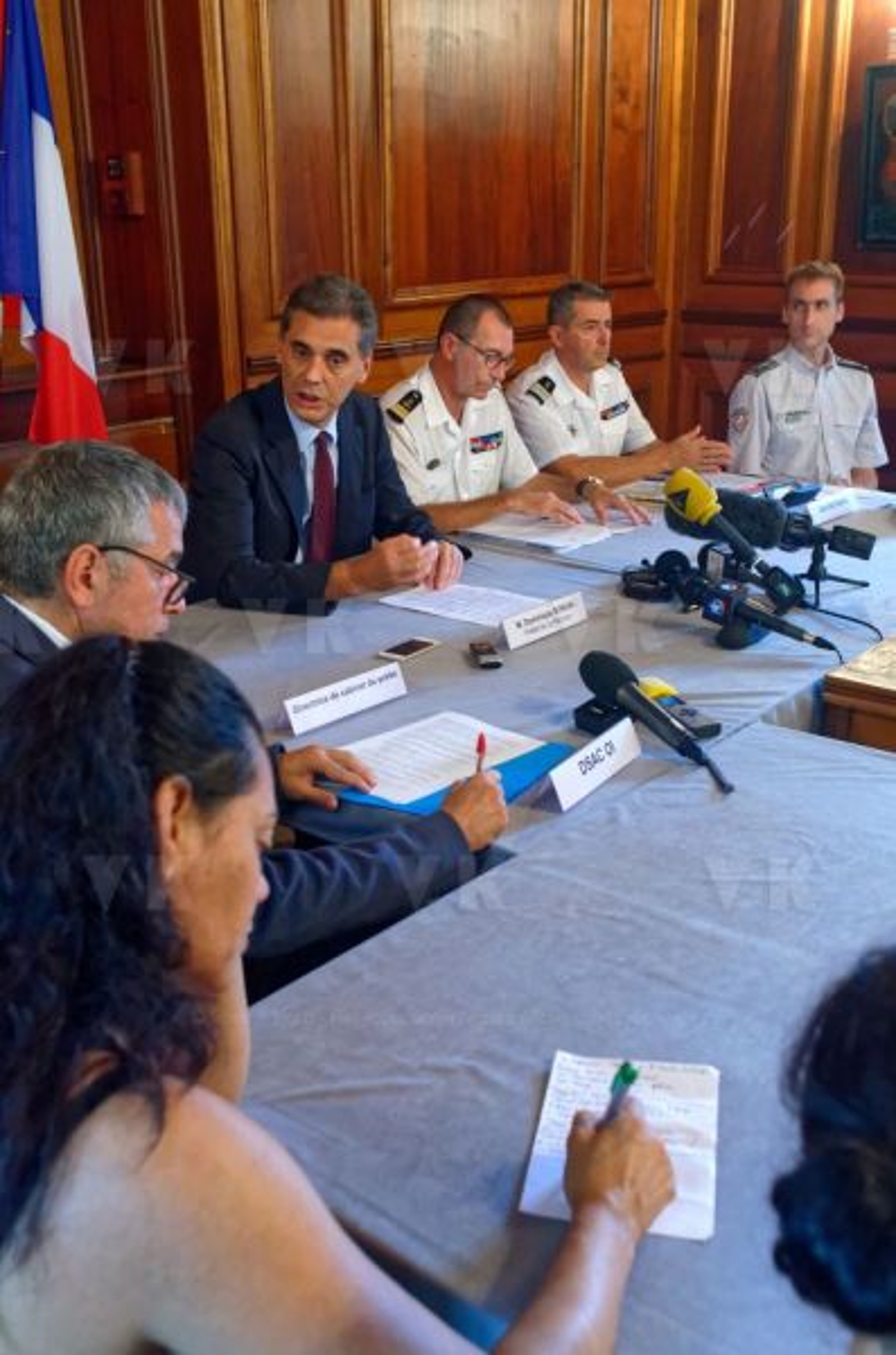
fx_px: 1351
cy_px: 678
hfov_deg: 36.7
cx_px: 448
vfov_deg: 53.2
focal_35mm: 36
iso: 800
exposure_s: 1/50
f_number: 5
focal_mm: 24
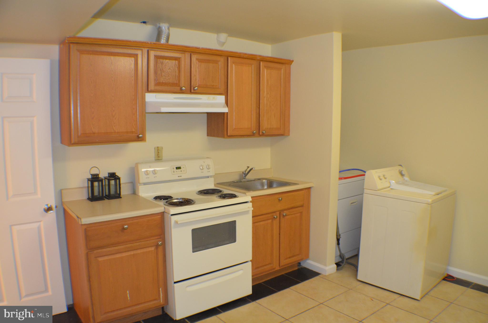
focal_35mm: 33
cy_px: 162
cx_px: 244
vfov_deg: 39.8
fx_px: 446
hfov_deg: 57.3
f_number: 3.5
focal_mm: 22
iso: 1100
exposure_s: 1/60
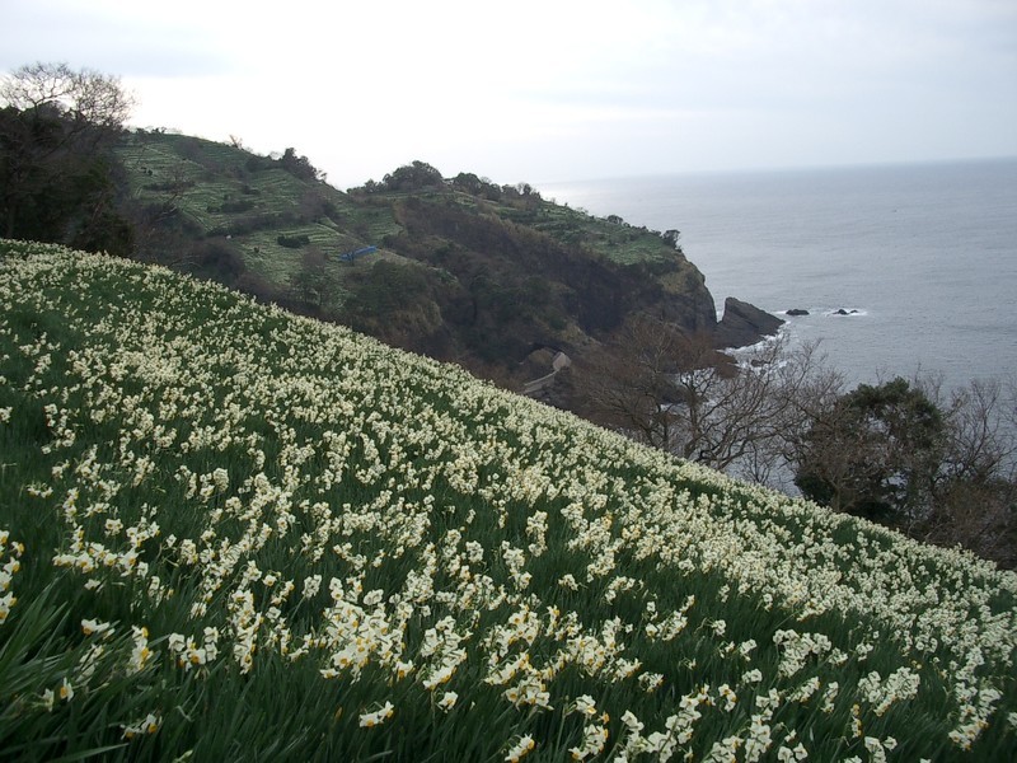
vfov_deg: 40.7
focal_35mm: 35
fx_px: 1028
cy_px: 382
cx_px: 508
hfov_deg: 52.6
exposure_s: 1/250
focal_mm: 5.8
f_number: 4.3
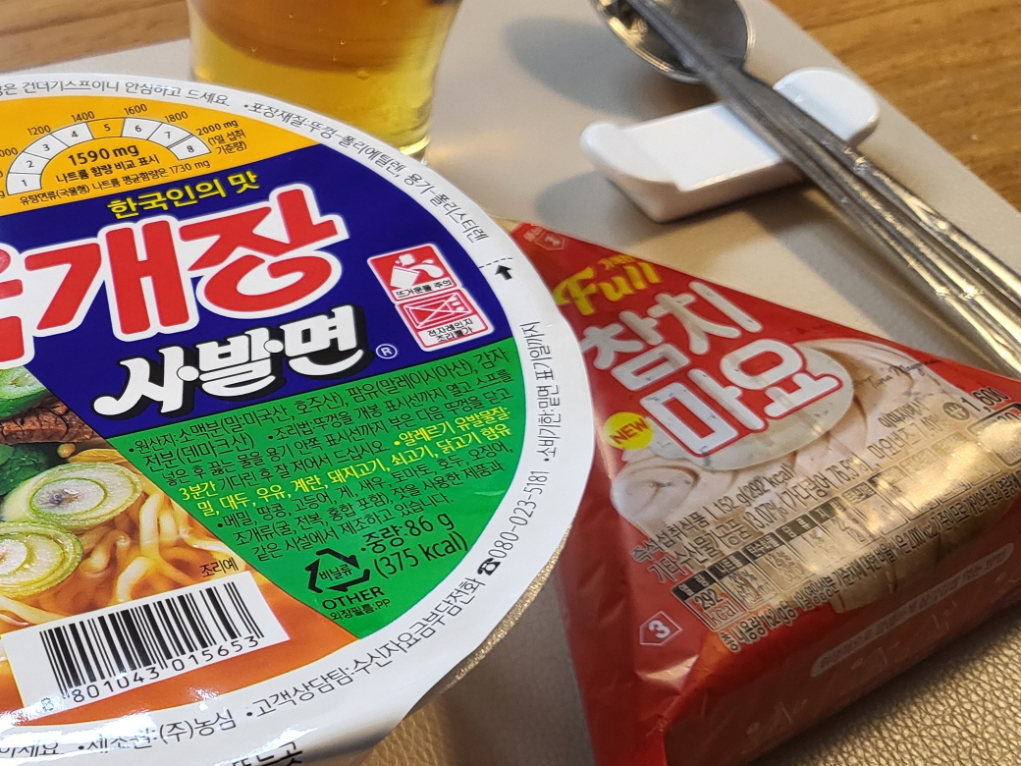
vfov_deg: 29.1
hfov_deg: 35.7
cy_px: 377
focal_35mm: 50
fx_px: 1475
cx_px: 88
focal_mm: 4.25
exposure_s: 1/120
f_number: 1.8
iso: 125
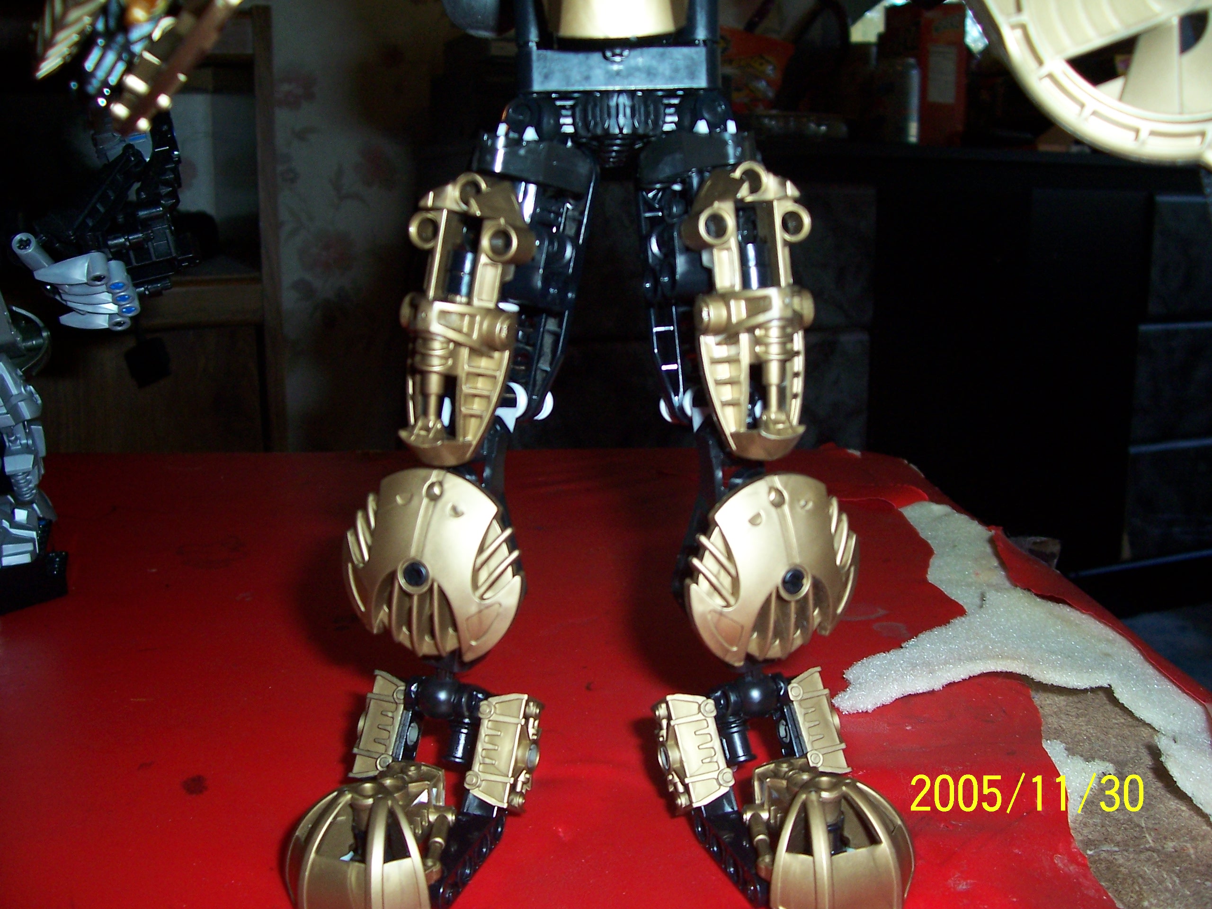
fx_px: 1190
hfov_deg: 54.0
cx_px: 606
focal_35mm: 34
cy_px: 454
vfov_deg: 41.8
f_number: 2.7
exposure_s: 1/60
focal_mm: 5.6
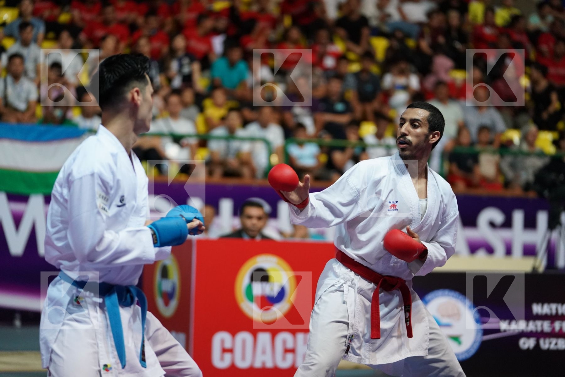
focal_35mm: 135
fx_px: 2119
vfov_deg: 10.2
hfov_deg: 15.2
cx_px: 282
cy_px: 188
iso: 5000
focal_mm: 135
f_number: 2.8
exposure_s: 1/1000
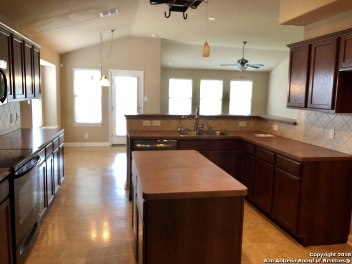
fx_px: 285
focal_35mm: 28
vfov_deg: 49.7
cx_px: 176
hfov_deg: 63.4
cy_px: 132
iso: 50
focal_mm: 3.99
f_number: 1.8
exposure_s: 1/15
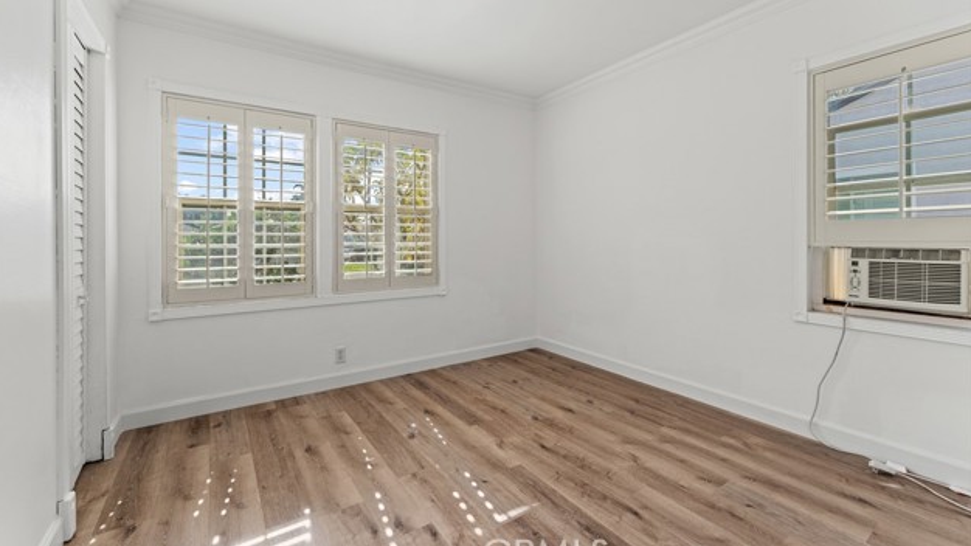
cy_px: 244
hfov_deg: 103.0
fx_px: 386
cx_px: 478
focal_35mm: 15
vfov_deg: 70.3
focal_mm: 14
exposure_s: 1/25
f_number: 6.3
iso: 200
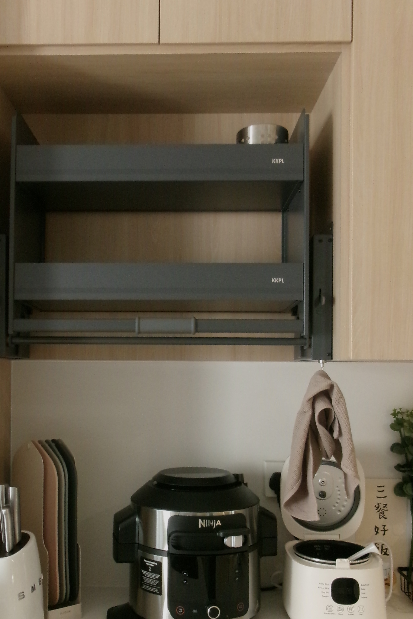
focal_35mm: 34
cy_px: 352
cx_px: 164
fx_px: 585
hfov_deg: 38.7
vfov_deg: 55.6
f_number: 3.9
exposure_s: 1/15
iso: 800
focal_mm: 5.1
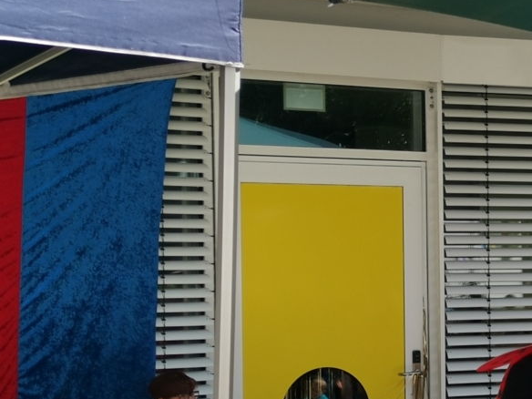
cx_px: 831
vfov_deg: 12.8
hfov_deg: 15.6
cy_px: 289
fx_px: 1767
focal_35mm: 115
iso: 50
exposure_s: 1/1042
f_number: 1.8
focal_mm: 5.58
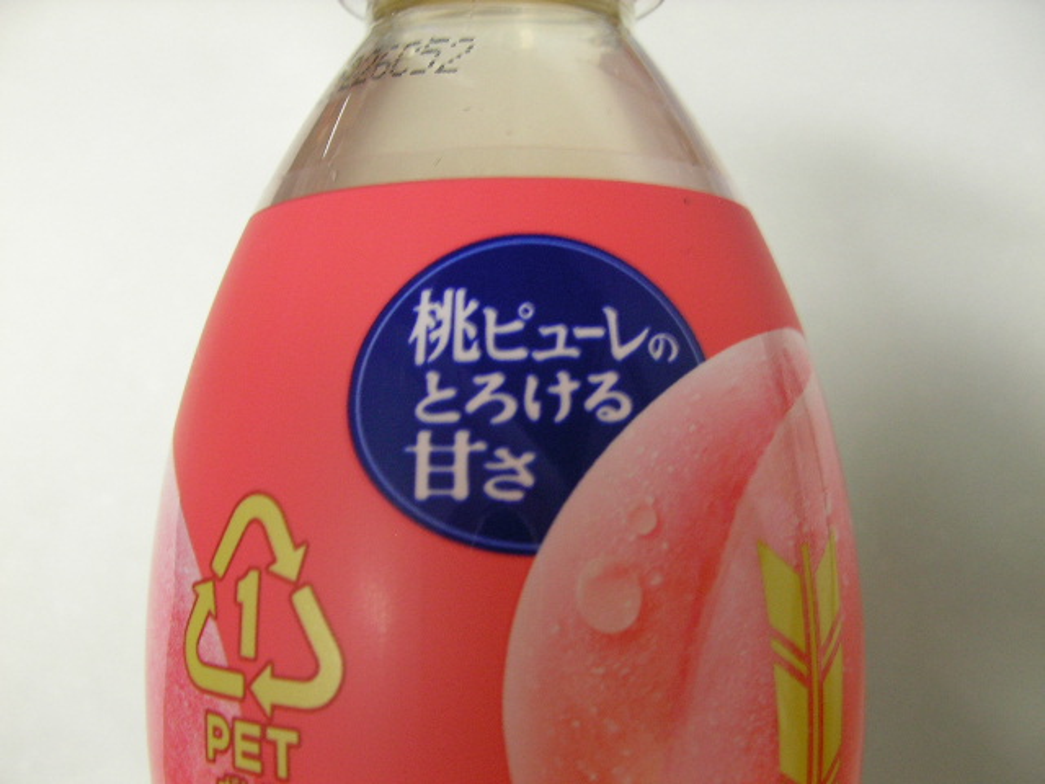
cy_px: 392
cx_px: 522
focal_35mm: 38
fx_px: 1147
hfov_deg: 49.0
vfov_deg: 37.7
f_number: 3.5
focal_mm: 5.8
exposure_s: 1/9.9
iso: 100
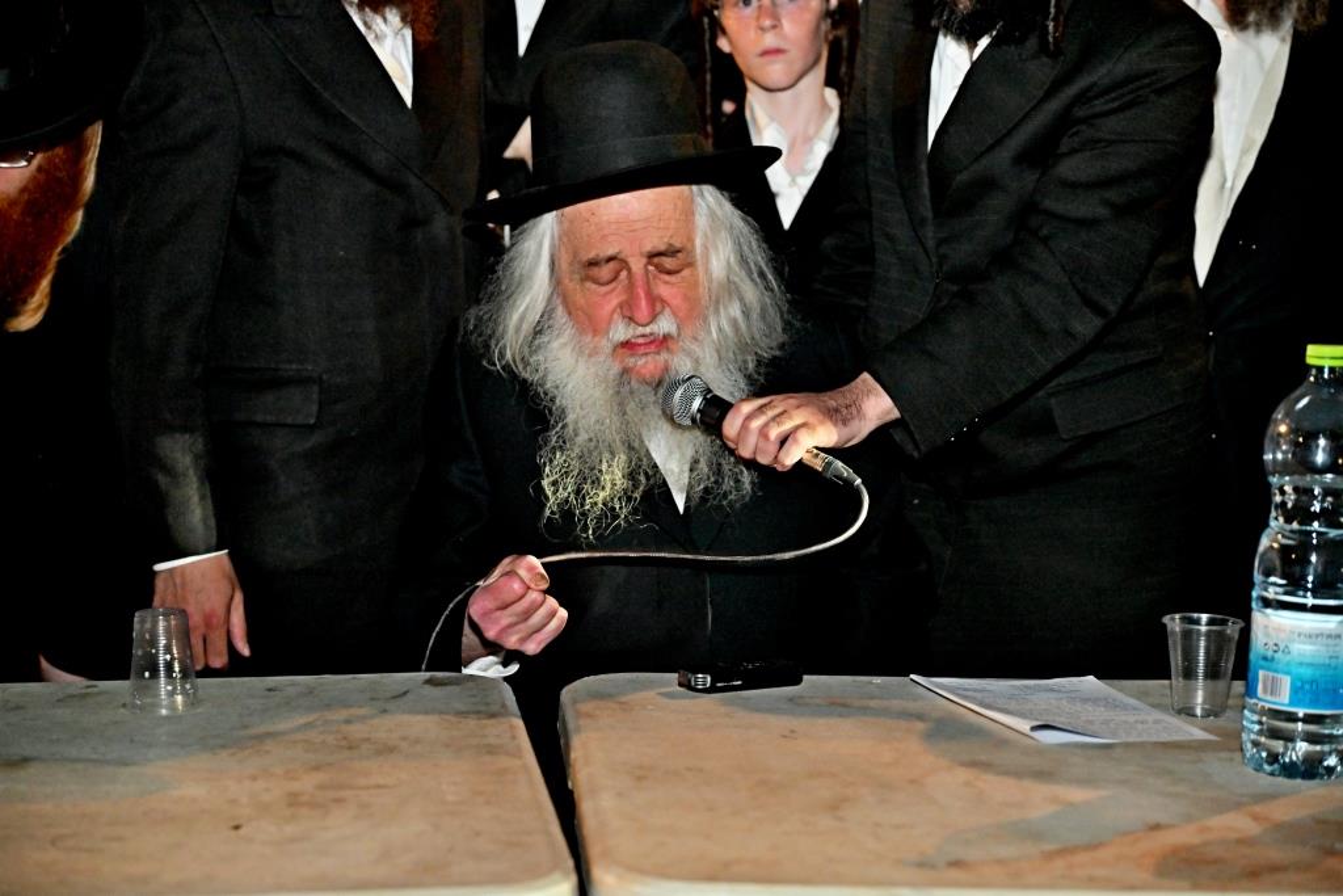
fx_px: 2574
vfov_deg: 19.7
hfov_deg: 29.2
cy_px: 448
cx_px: 672
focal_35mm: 69
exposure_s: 1/80
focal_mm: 69
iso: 2500
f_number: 4
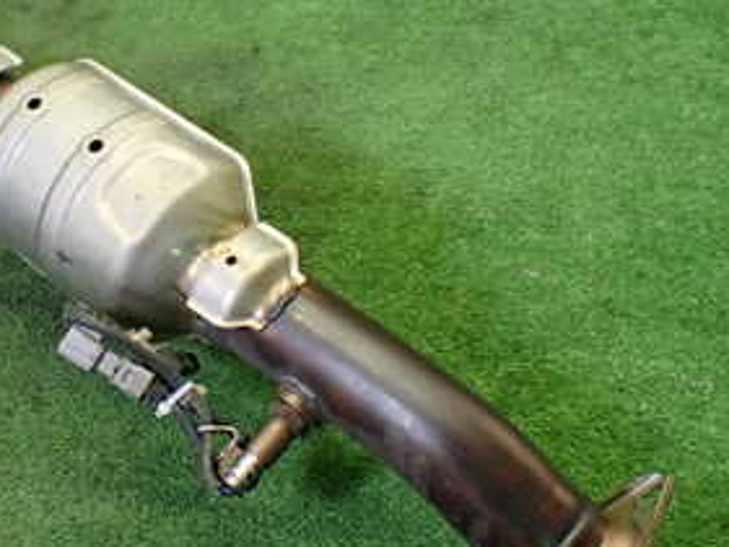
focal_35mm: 64
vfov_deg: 22.9
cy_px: 210
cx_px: 125
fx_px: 1348
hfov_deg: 29.4
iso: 500
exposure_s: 1/125
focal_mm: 5.4
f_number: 2.3
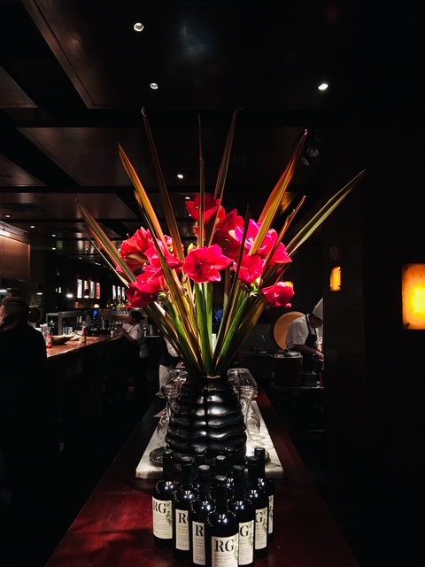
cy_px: 284
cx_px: 212
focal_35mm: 29
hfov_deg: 48.2
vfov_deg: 61.7
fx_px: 475
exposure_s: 1/17
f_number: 2.2
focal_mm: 4.15
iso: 200
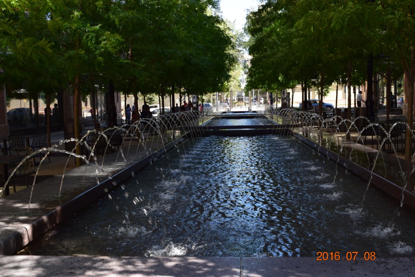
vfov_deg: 36.8
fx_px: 415
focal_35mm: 36
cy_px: 138
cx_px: 208
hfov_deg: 53.1
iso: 400
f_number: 9
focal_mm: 24
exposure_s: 1/125
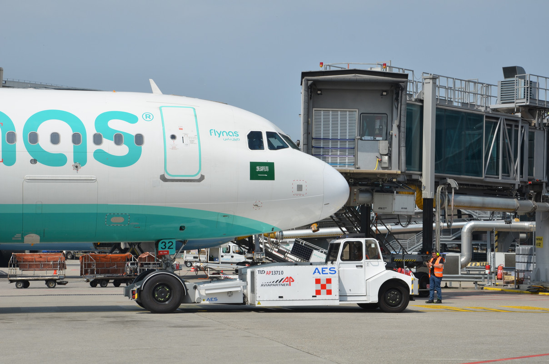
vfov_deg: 15.6
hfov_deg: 23.4
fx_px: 1324
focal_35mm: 87
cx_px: 274
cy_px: 182
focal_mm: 58
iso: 160
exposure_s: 1/400
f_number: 10
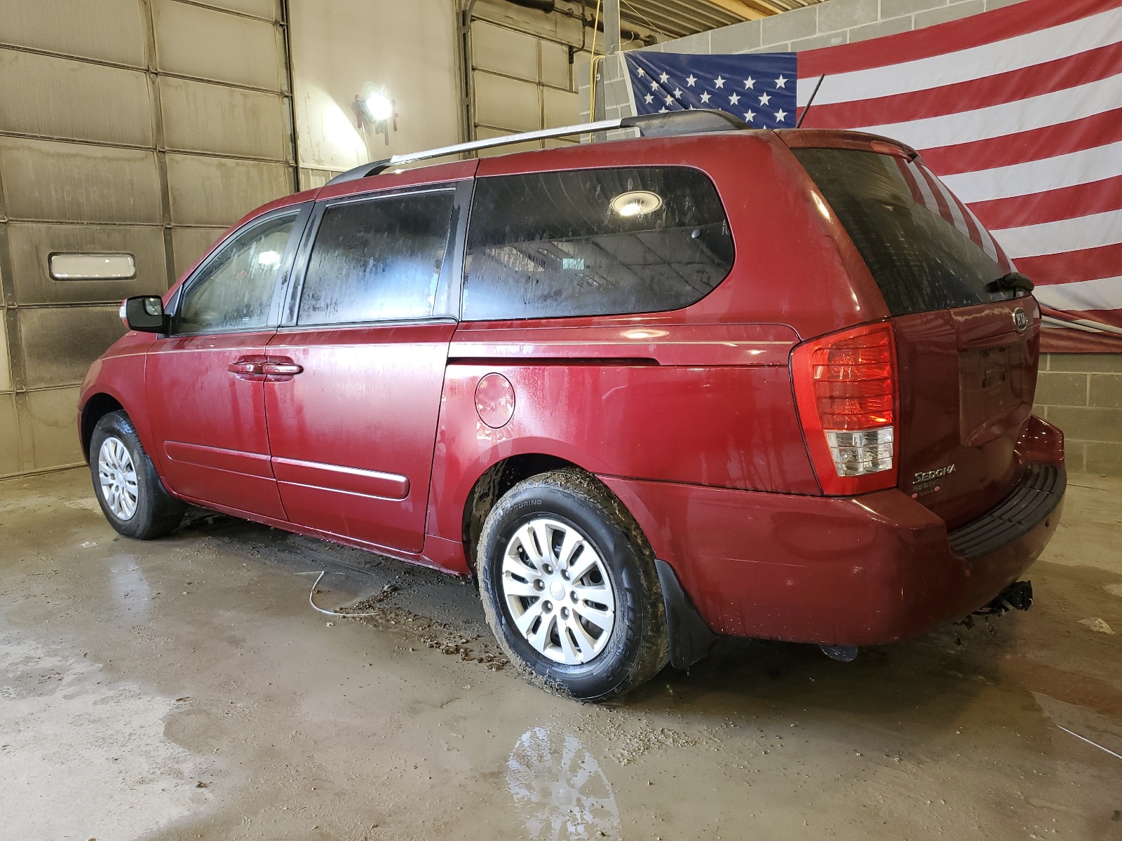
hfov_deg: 67.3
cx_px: 561
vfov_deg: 53.1
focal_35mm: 26
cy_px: 420
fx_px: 843
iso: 89
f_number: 1.5
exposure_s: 1/60.2
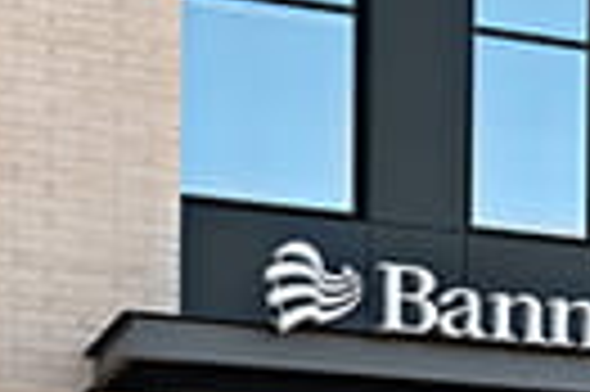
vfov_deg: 14.9
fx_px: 1490
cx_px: 644
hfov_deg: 21.3
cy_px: 302
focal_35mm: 91
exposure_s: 1/30
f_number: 11
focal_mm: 25
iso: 100
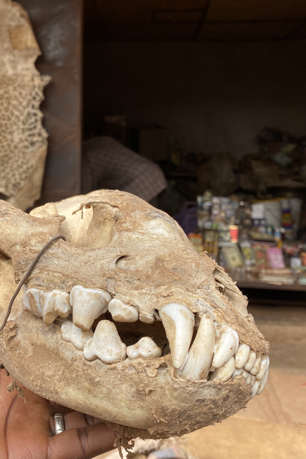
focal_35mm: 37
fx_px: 472
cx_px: 75
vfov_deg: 51.9
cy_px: 234
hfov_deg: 35.1
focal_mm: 4.25
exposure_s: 1/845
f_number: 1.8
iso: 32
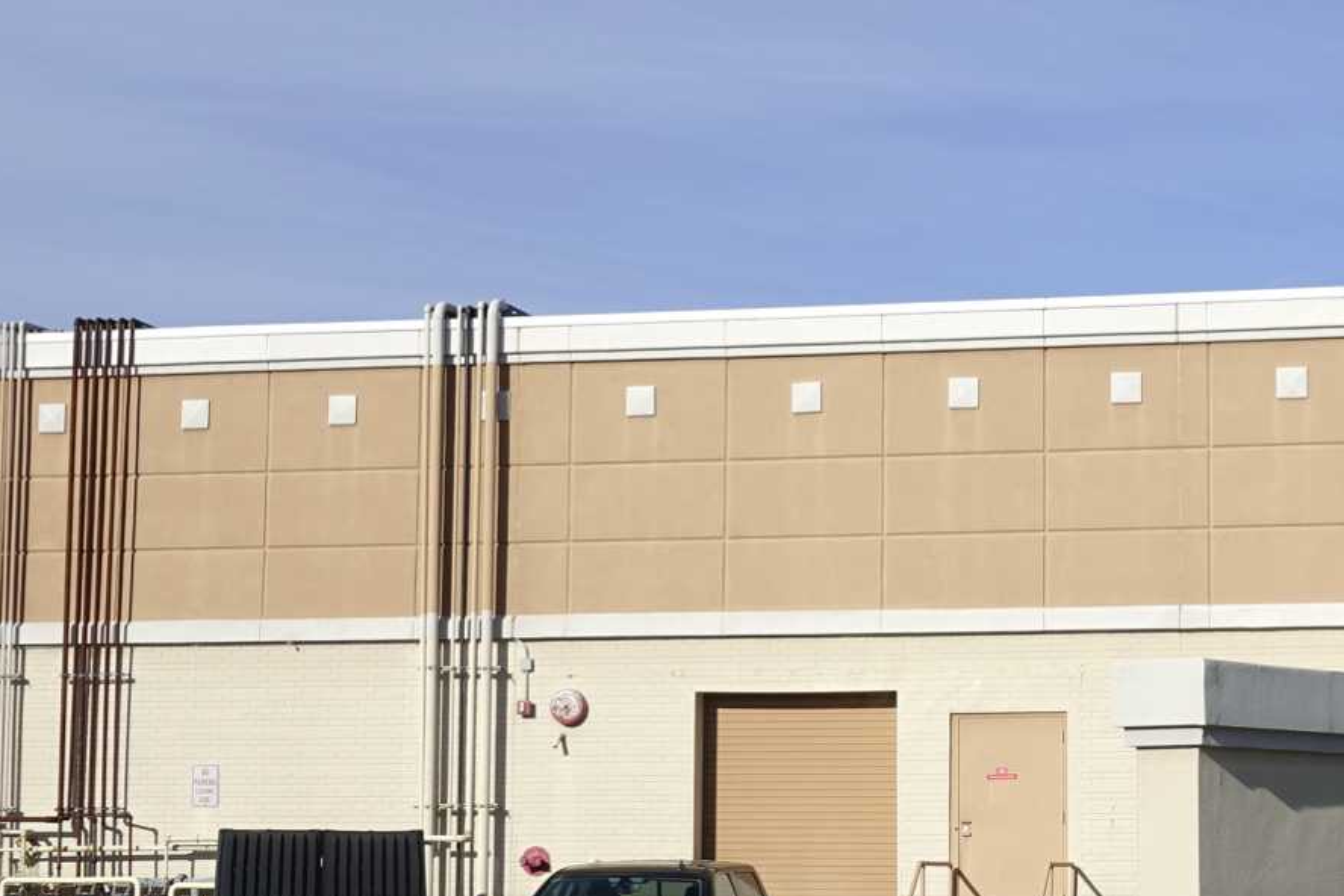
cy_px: 499
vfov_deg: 16.5
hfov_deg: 24.2
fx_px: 3098
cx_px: 1032
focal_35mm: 83
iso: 125
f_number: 4.5
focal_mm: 13.34
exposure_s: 1/1250
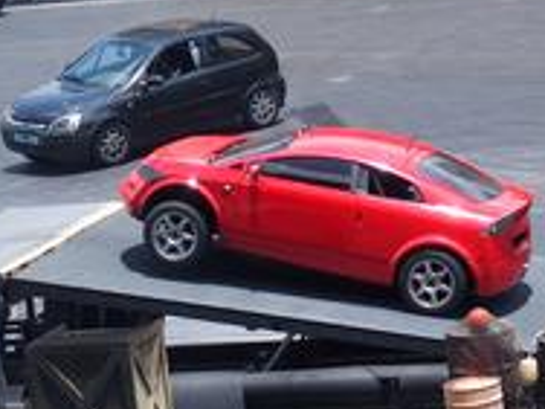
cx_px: 435
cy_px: 128
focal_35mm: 239
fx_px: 3763
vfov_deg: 6.2
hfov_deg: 8.3
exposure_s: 1/1000
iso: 100
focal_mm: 21.2
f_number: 2.8
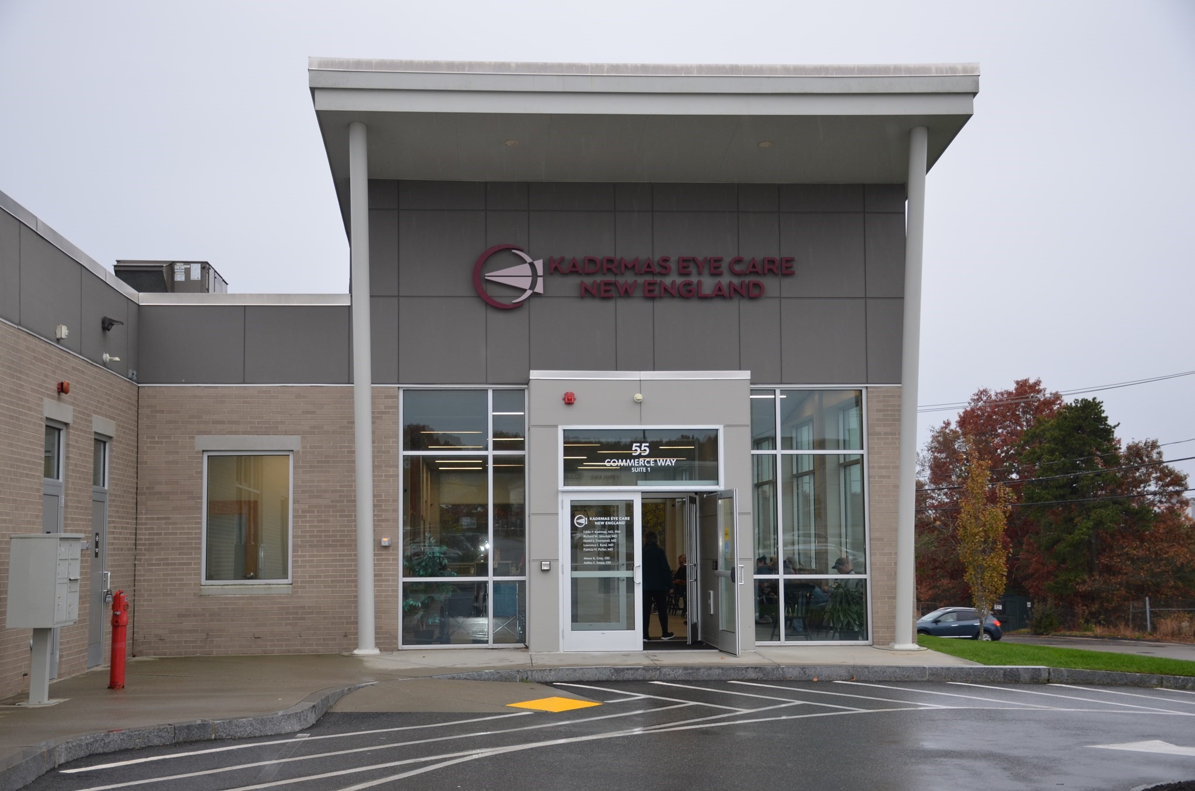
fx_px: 1590
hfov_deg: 41.2
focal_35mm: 48
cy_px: 396
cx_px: 598
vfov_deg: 27.9
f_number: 4
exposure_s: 1/125
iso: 200
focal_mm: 32
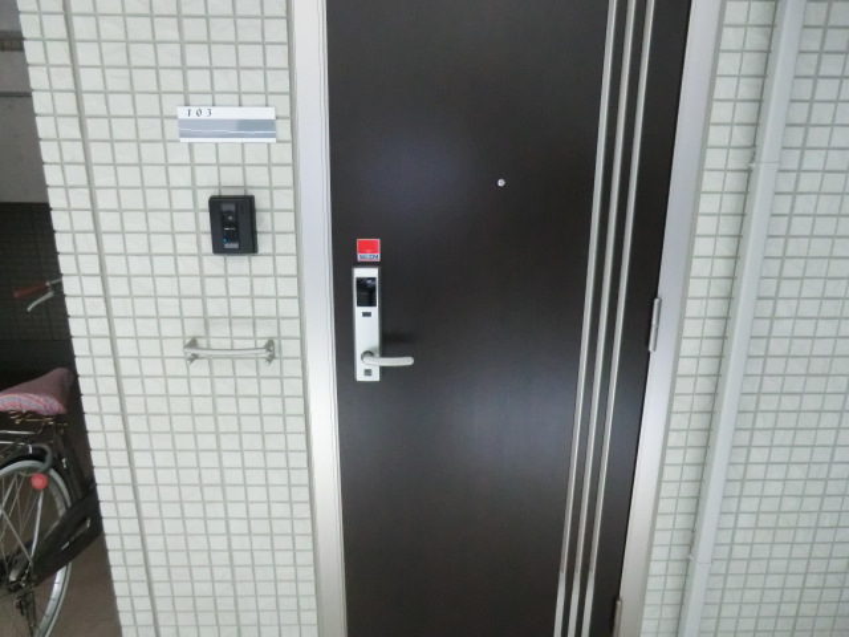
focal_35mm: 24
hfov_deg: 71.6
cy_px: 318
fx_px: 589
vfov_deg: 56.8
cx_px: 424
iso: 800
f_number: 3.2
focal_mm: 4.3
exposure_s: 1/30
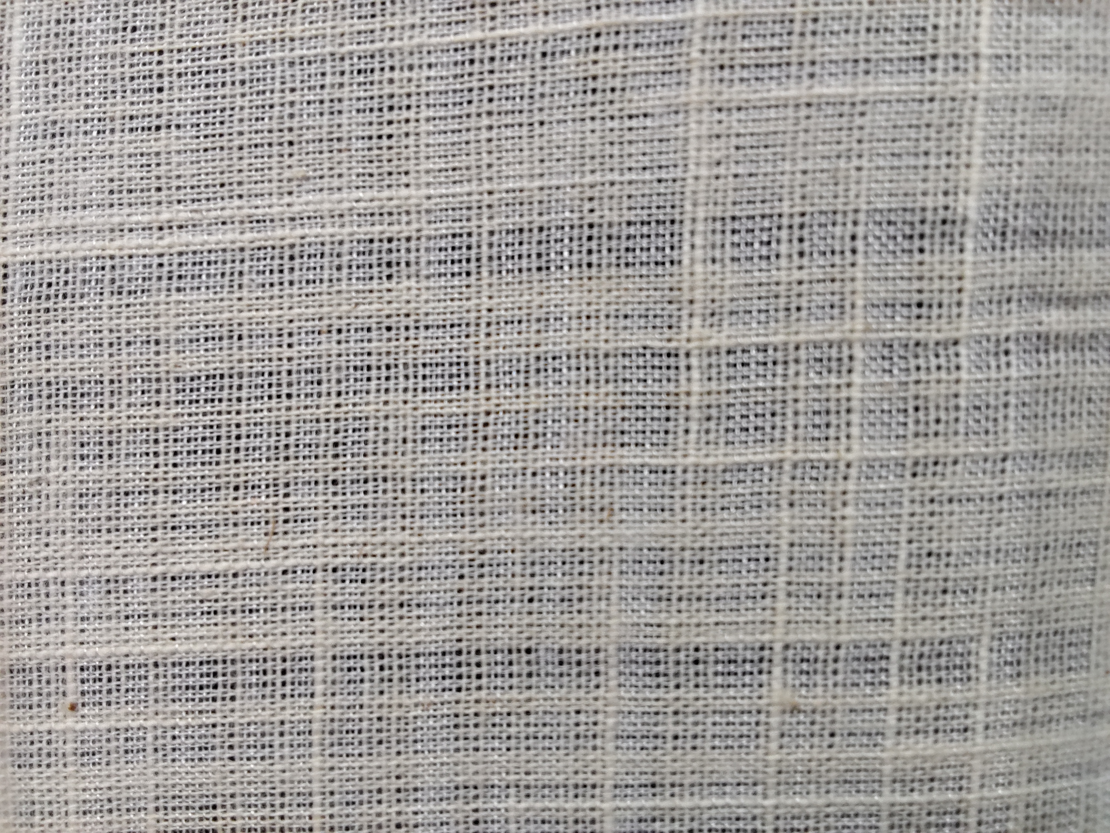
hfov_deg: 67.3
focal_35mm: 26
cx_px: 555
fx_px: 834
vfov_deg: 53.1
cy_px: 416
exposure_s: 1/50
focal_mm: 2.78
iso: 160
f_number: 2
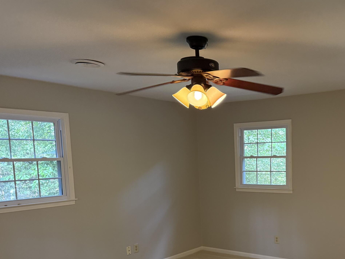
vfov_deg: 36.6
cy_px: 201
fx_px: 379
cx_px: 258
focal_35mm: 38
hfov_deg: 47.2
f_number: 1.78
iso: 400
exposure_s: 1/120
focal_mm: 6.76
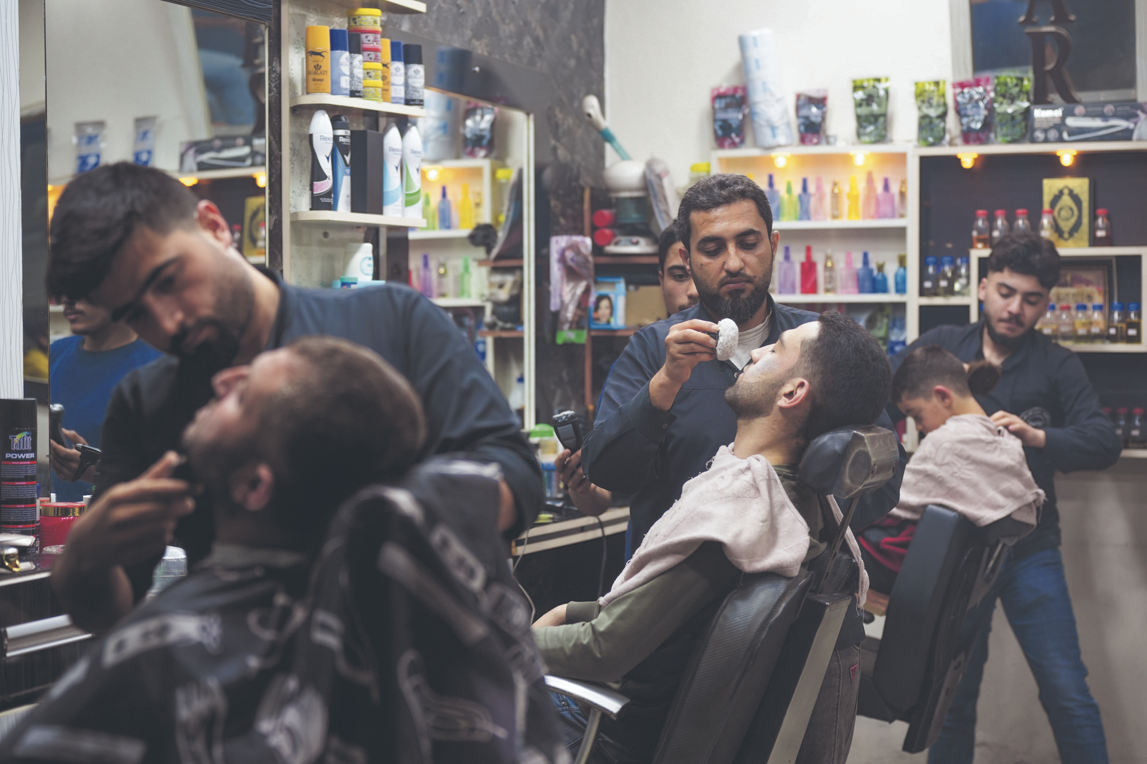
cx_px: 574
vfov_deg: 20.6
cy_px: 382
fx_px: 2103
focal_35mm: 66
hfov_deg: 30.5
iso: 640
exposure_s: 1/250
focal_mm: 66
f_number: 2.8
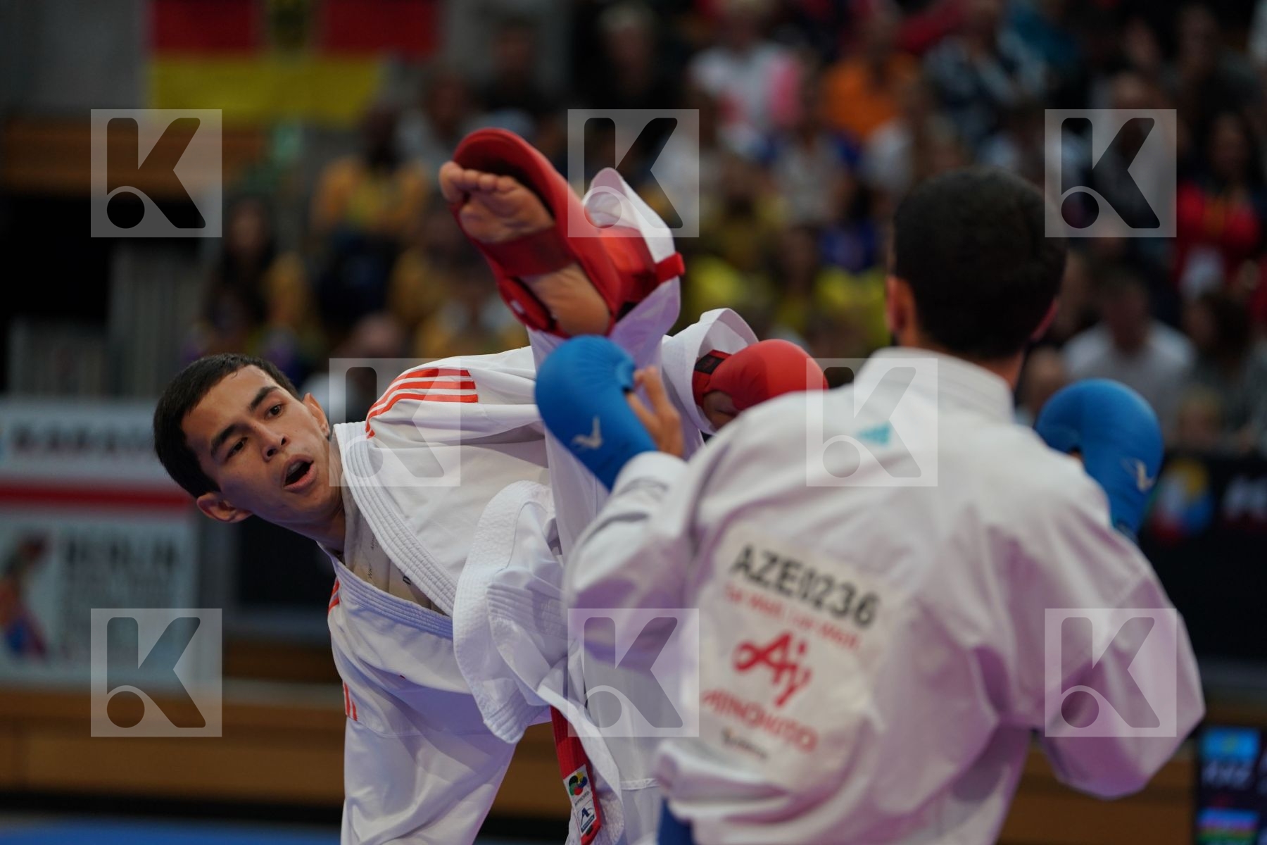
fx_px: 6123
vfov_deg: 7.9
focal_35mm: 174
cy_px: 422
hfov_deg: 11.8
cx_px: 634
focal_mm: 174
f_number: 2.8
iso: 1000
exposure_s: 1/1000
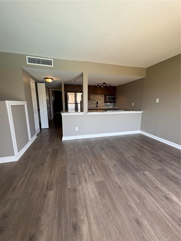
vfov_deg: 102.1
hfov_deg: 85.7
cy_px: 120
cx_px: 90
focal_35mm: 14
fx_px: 98
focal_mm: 2.22
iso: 80
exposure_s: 1/99
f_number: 2.2
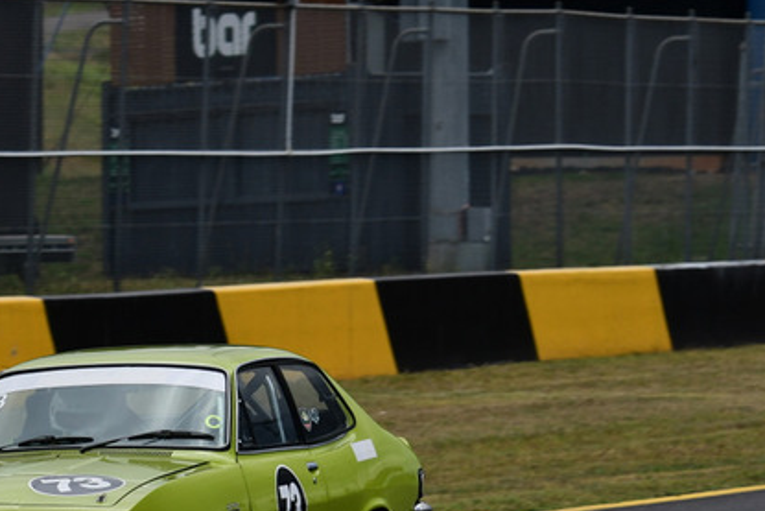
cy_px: 410
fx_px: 8289
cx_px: 107
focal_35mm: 390
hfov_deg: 5.3
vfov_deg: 3.5
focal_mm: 135
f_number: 8
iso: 400
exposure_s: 1/800
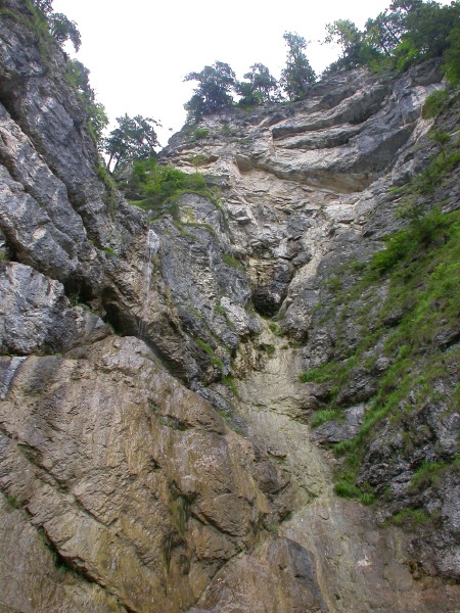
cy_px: 306
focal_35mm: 38
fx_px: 673
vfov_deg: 49.0
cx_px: 230
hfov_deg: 37.7
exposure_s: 1/44.8
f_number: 4.2
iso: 100
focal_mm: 7.85
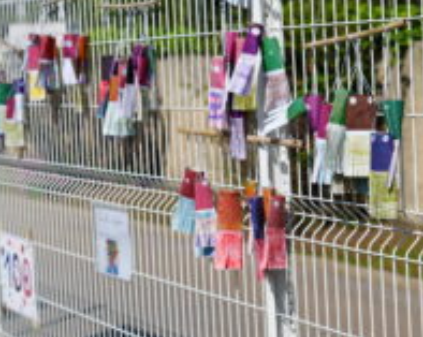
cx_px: 316
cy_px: 147
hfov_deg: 17.9
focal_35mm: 107
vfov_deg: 14.4
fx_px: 1338
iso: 100
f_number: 5
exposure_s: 1/1250
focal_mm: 56
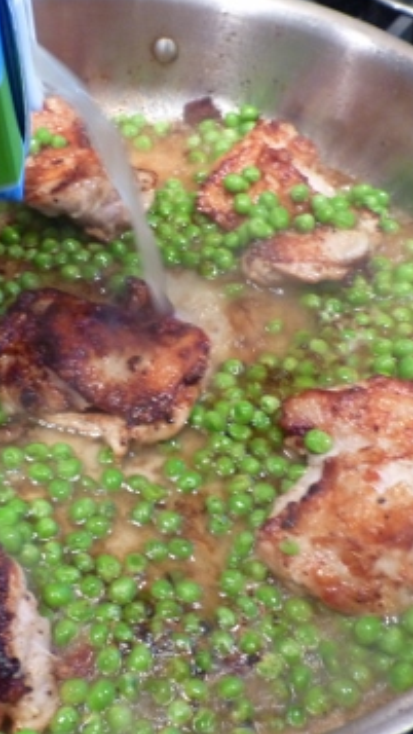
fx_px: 856
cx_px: 90
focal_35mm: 44
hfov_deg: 26.7
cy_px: 366
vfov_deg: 46.4
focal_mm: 5.4
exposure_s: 1/15
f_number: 3.6
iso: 400
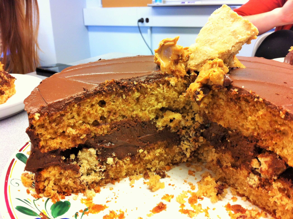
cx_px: 146
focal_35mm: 35
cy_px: 110
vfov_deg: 40.6
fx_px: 296
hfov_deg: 52.7
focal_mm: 3.85
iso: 80
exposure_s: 1/20
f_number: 2.8
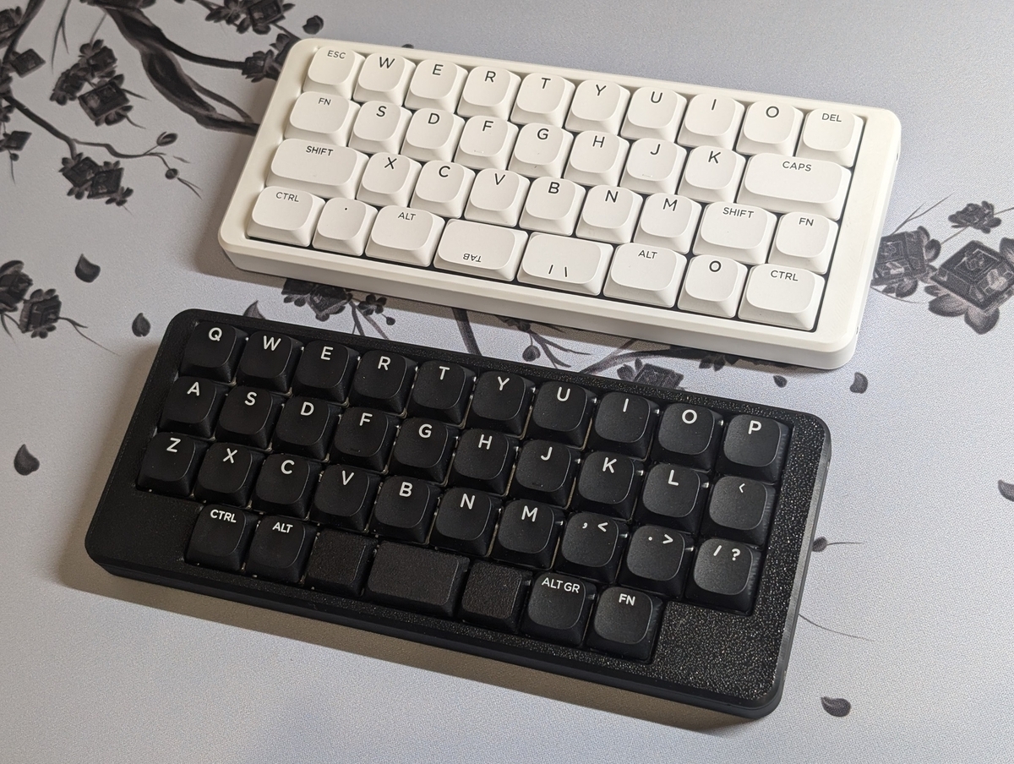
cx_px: 507
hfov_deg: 38.9
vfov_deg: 29.8
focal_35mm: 49
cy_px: 382
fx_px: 1438
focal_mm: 6.9
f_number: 1.68
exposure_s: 1/51.5
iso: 34
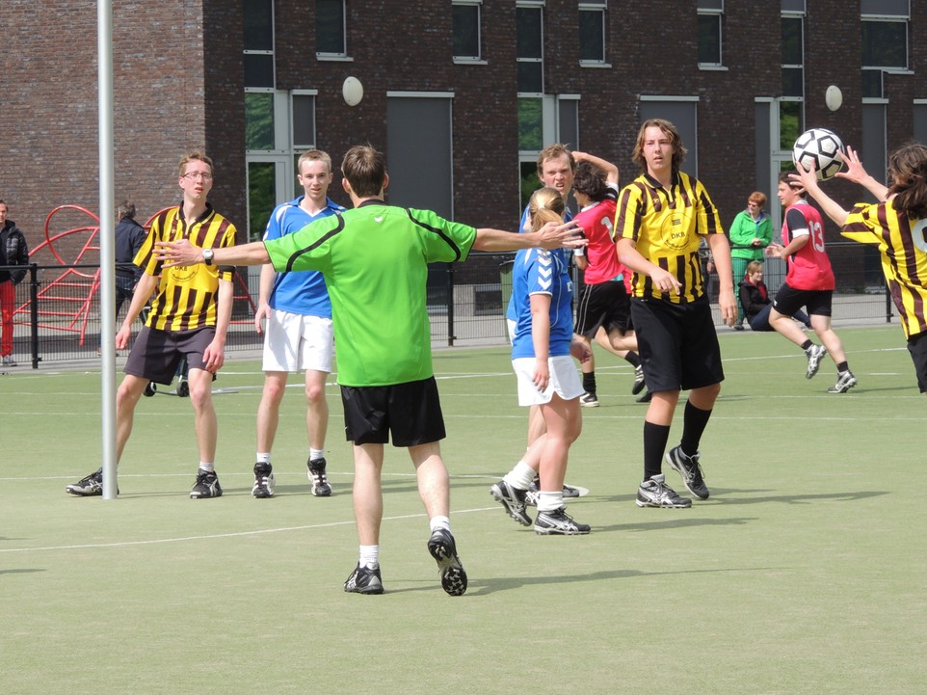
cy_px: 340
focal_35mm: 197
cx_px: 463
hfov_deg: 10.0
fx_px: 5274
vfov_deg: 7.5
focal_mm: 33
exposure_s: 1/500
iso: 100
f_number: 4.6
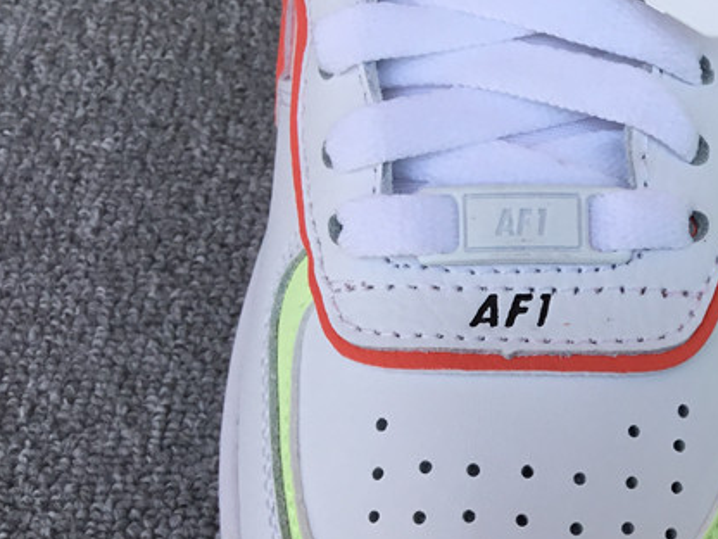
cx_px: 772
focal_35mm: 67
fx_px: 1390
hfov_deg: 26.8
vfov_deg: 21.5
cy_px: 469
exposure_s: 1/416
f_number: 2.4
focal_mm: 3.3
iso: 25
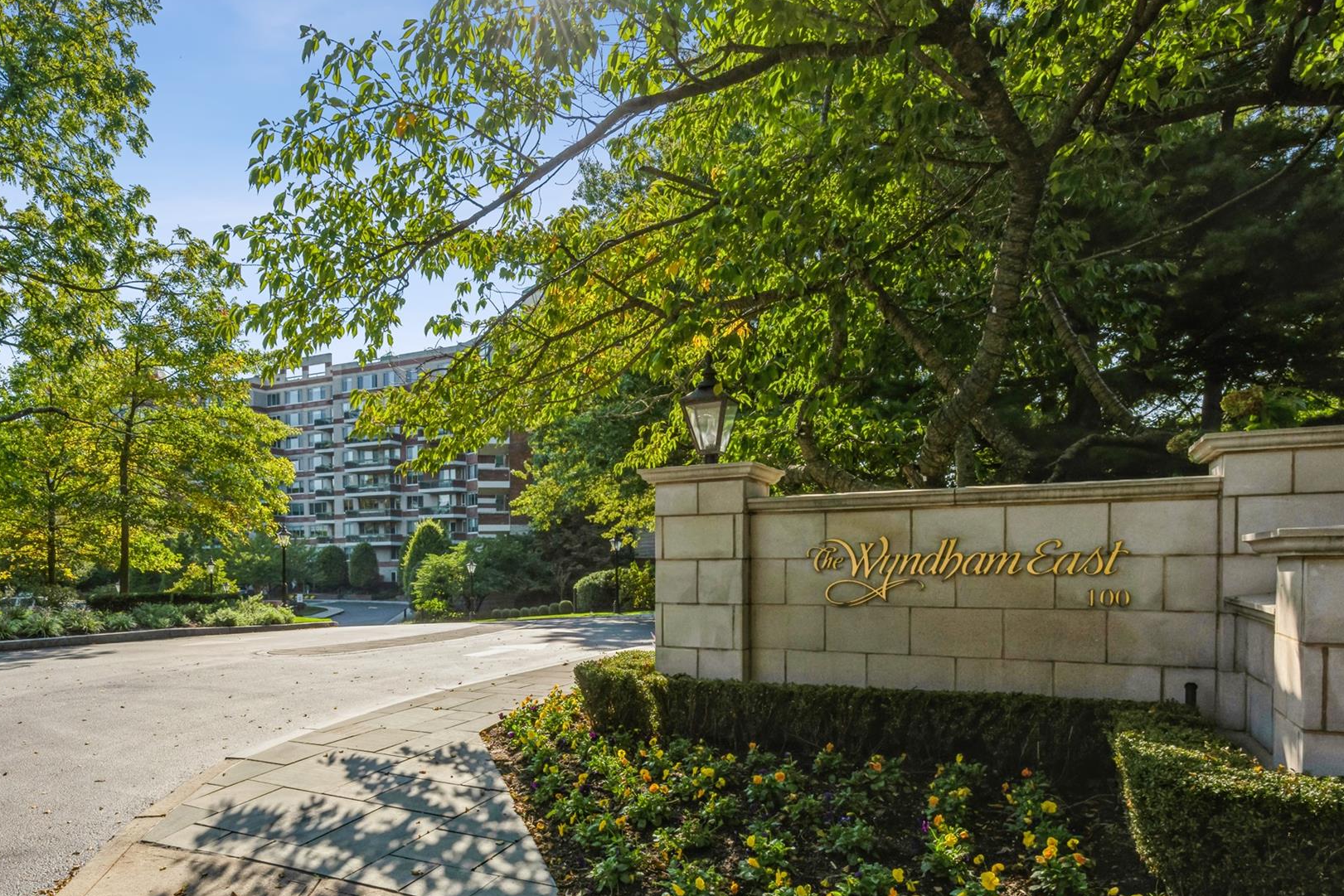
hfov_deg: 72.6
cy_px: 543
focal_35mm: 24
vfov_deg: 52.7
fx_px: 896
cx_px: 510
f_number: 11
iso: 400
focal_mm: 19
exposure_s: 1/500
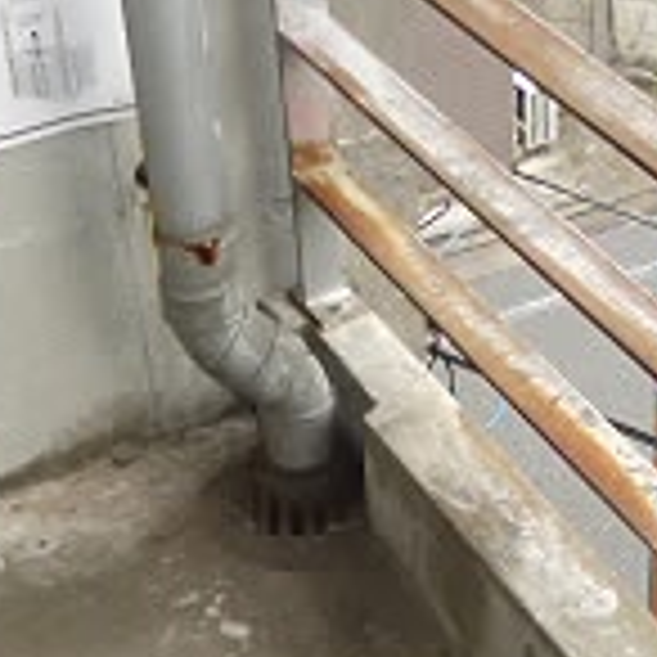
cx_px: 346
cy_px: 504
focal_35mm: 87
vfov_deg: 19.8
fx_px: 1868
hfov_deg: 19.9
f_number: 2.5
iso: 100
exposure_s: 1/100
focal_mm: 4.3
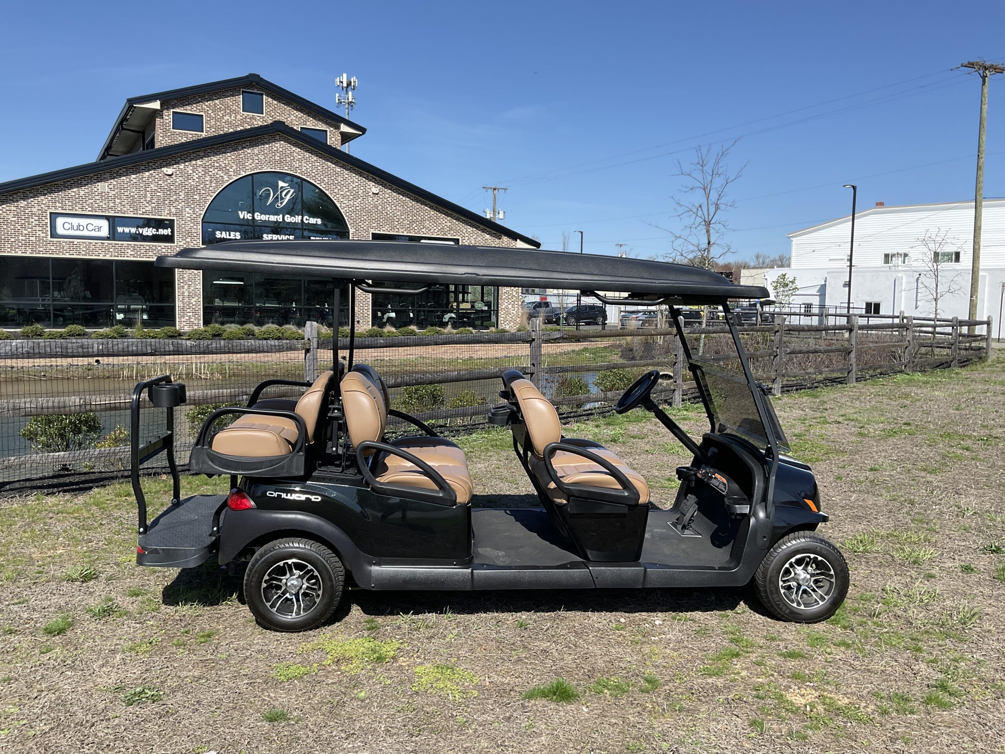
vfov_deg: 48.2
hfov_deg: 61.7
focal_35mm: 29
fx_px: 842
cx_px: 502
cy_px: 377
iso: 16
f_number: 1.8
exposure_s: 1/1626
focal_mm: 3
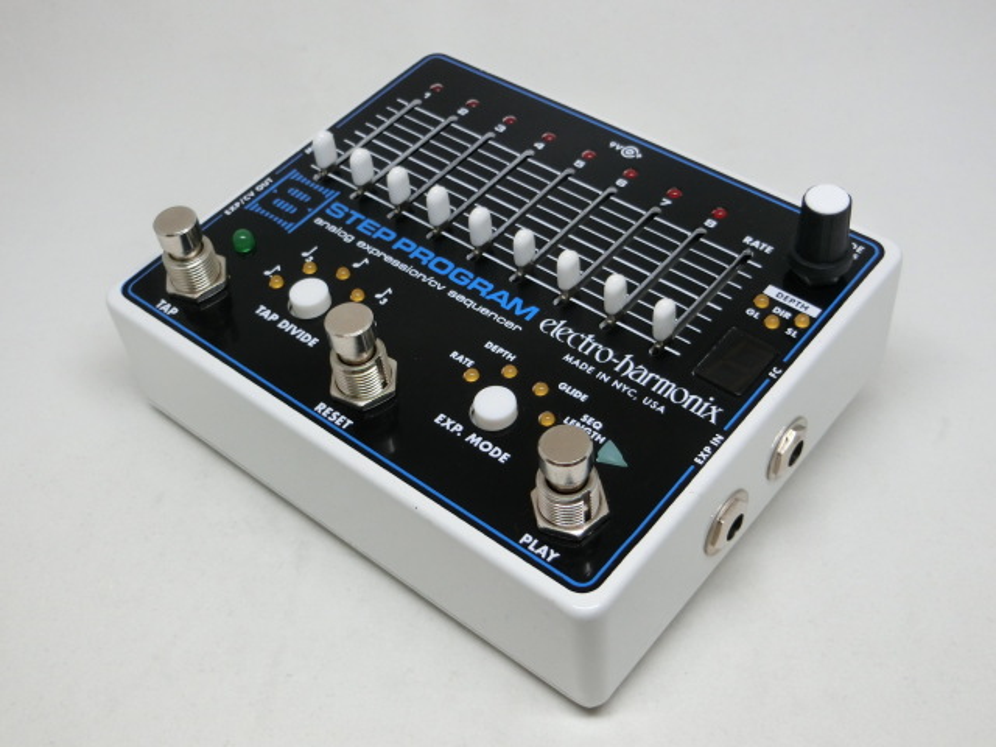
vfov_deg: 32.2
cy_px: 374
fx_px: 1295
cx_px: 498
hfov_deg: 42.1
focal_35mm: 45
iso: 160
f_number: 4.4
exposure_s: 1/125
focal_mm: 8
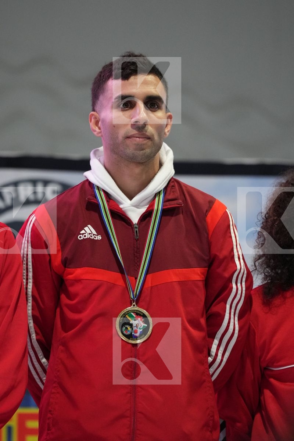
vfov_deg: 6.9
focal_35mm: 300
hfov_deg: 4.6
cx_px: 147
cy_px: 220
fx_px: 3675
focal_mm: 200
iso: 2500
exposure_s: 1/250
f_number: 2.8
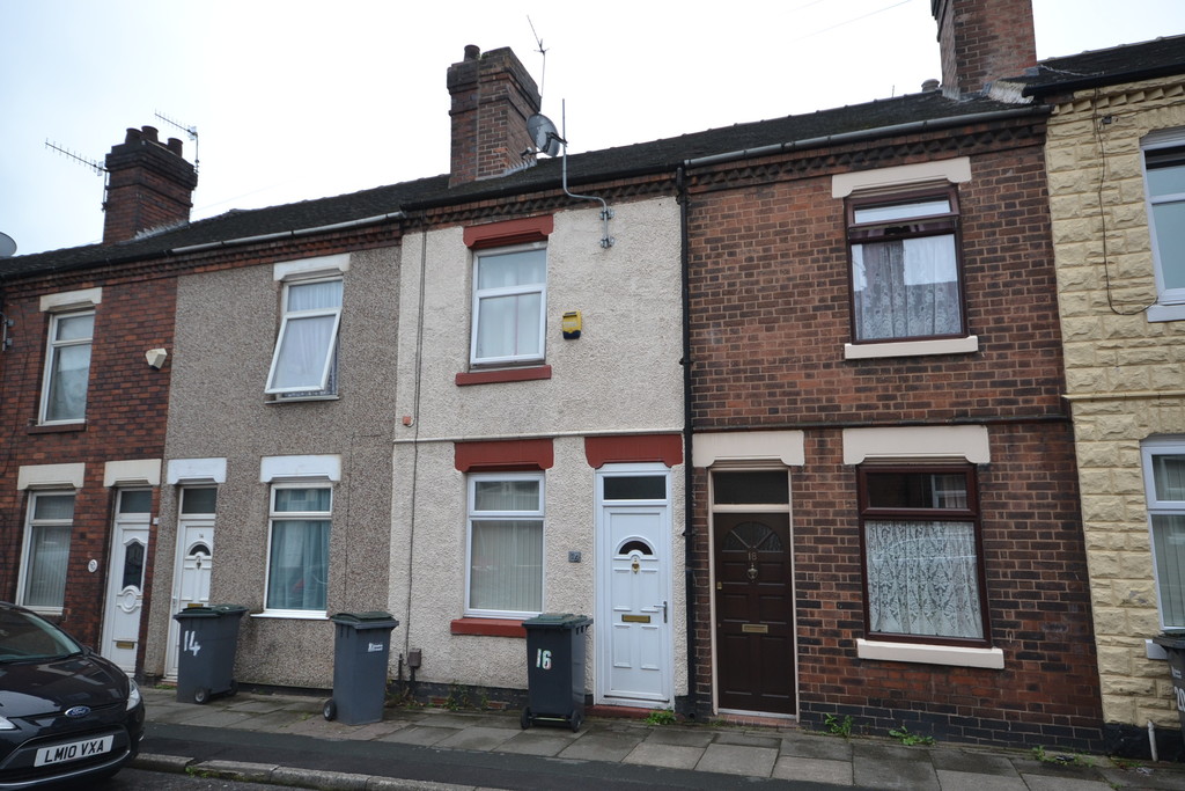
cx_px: 592
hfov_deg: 81.2
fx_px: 691
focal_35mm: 21
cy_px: 396
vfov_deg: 59.5
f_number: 8
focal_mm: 14
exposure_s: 1/250
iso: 400
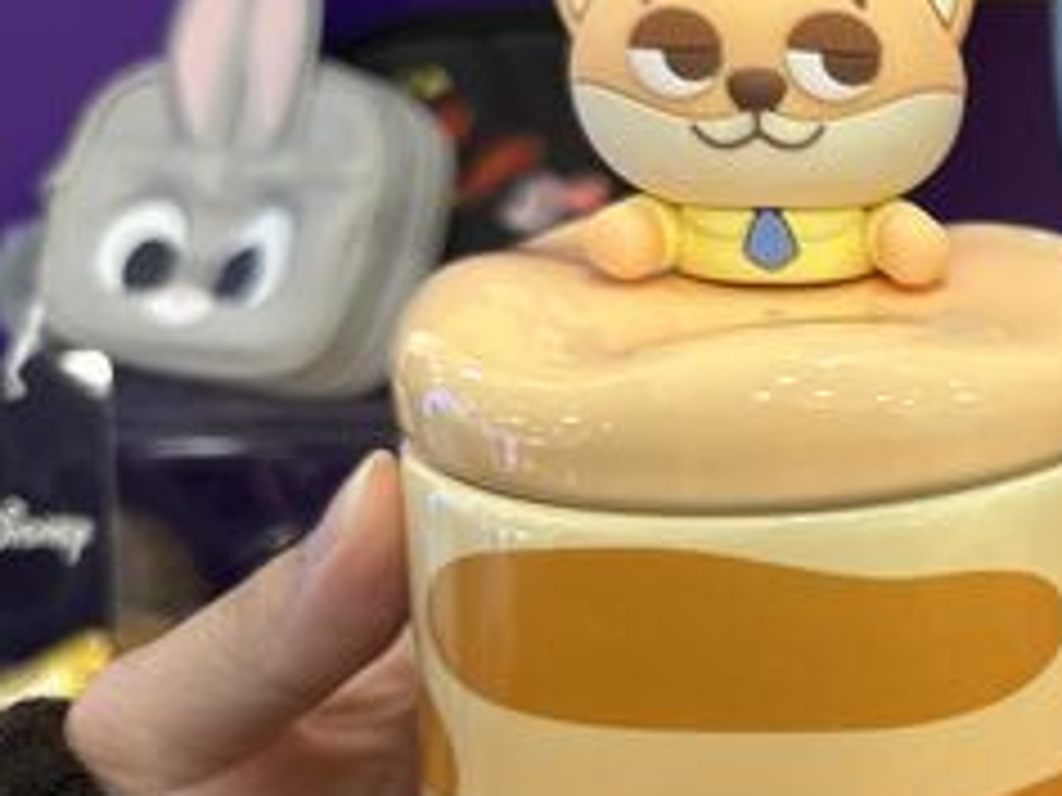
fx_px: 1871
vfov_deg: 24.0
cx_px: 1328
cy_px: 499
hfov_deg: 27.3
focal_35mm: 61
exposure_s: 1/60
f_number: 1.78
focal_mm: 6.86
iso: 160
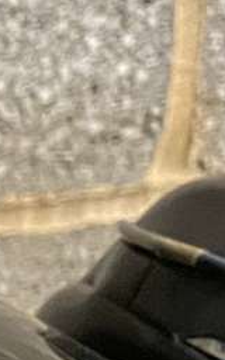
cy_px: 602
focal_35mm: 215
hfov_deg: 5.4
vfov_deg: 9.4
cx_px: -660
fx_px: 2109
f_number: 1.6
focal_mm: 4.2
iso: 640
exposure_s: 1/25
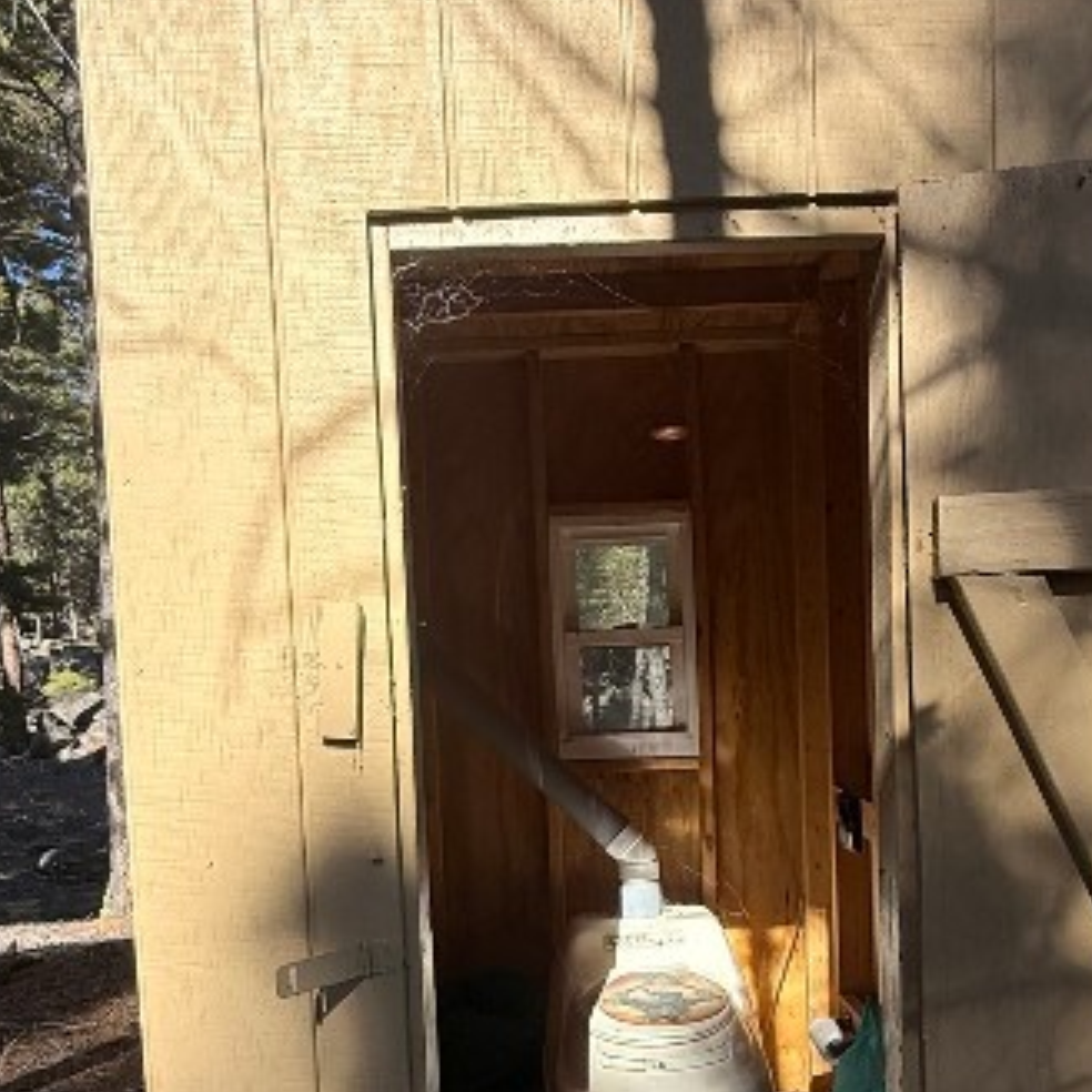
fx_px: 1035
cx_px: 603
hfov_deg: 55.5
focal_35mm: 29
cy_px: 752
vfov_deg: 54.2
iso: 50
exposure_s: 1/789
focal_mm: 2.22
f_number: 2.2
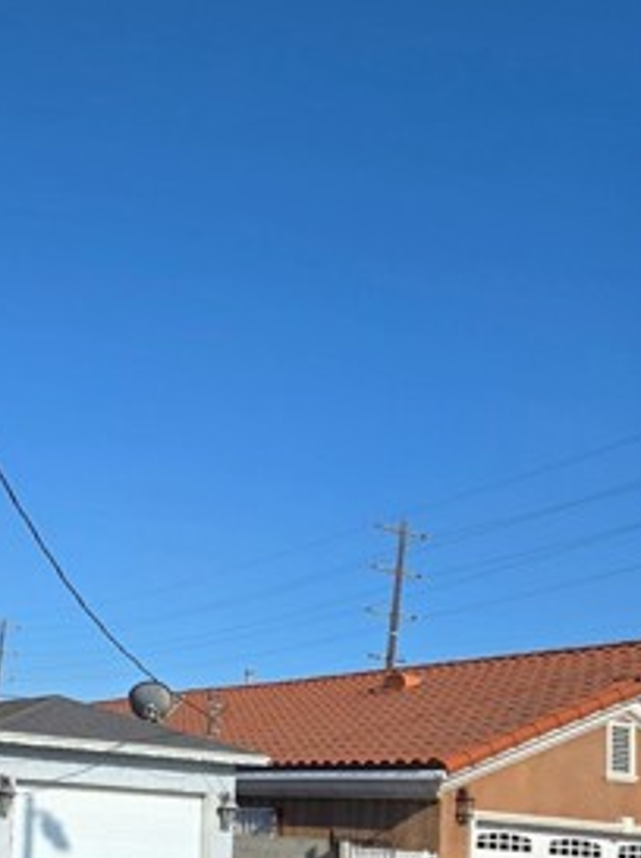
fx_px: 1336
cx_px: -69
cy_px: 651
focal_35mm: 54
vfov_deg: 34.8
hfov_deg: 25.0
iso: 32
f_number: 1.8
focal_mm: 5.4
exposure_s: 1/2921
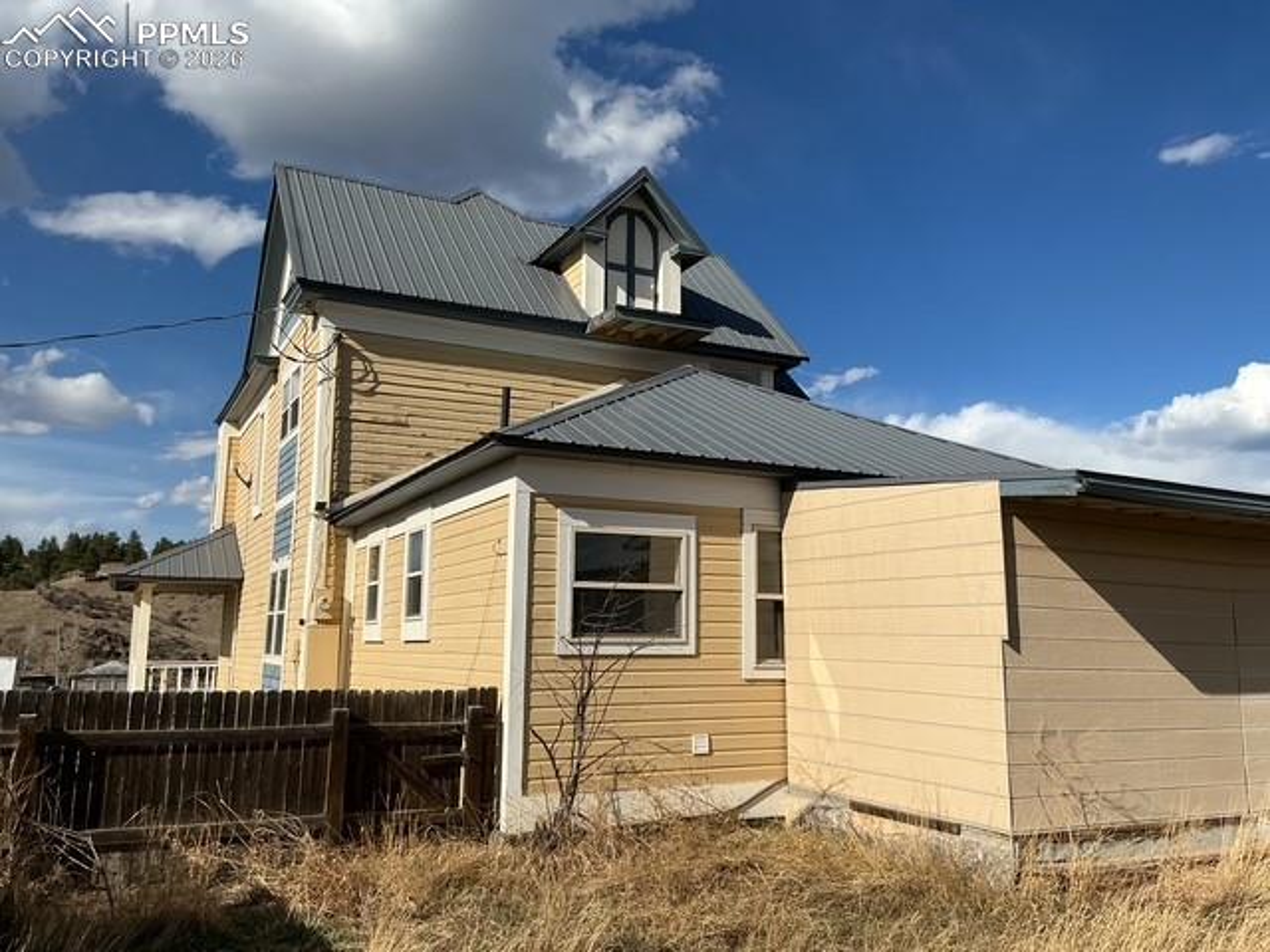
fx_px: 1064
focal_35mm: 29
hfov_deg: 61.7
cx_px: 635
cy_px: 476
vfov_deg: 48.2
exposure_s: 1/3534
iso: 25
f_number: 1.8
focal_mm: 3
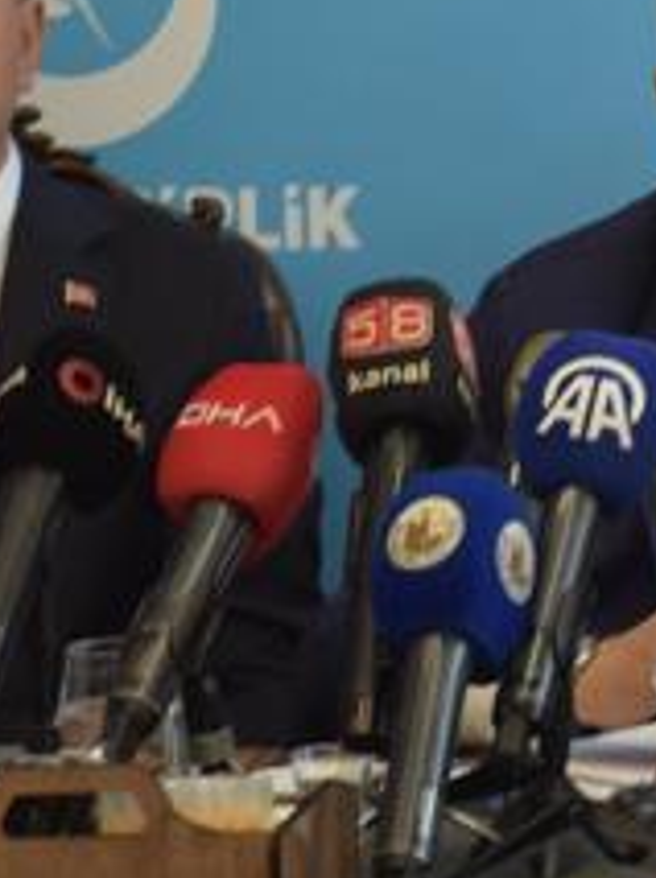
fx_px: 7400
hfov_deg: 5.1
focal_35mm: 292
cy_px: 185
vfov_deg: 6.8
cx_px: 848
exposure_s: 1/80
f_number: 5
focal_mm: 70
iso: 800
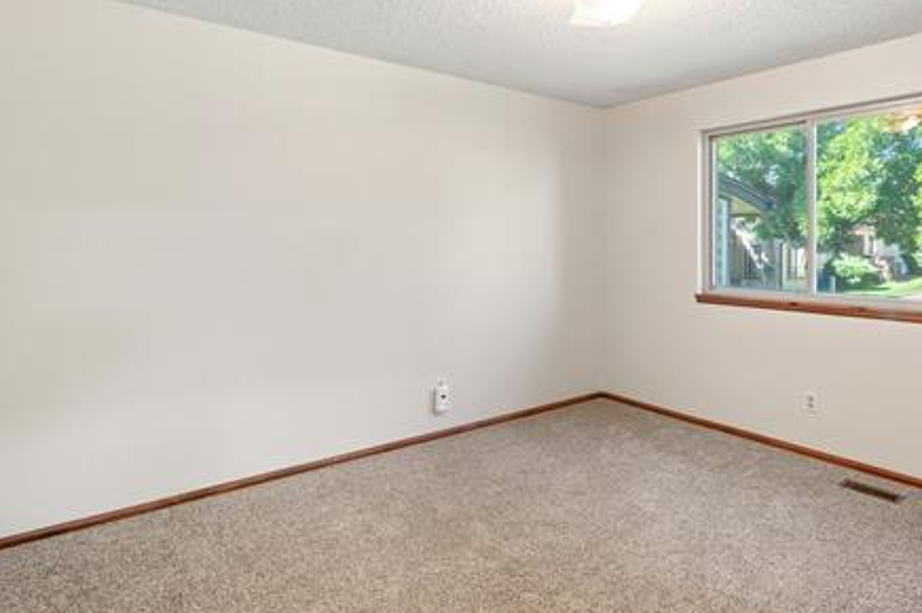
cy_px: 245
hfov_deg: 78.0
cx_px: 539
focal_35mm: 22
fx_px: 563
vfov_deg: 56.7
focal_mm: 15
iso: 800
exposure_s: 1/4
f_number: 11
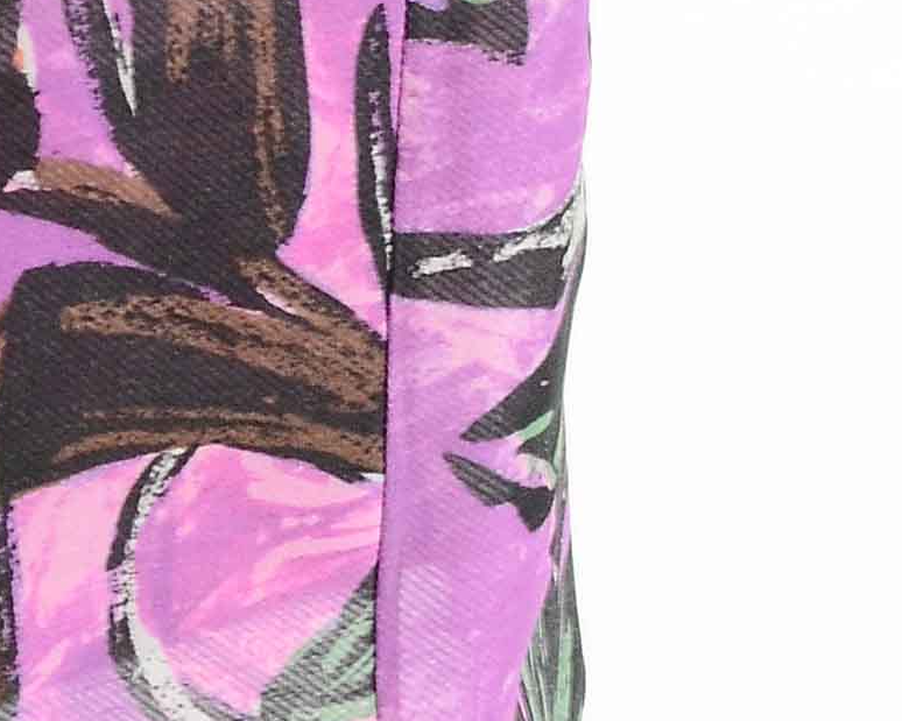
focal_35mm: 465
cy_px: -462
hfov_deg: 4.2
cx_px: -126
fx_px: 12412
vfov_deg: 3.3
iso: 400
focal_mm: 52
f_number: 11
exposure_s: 1/80
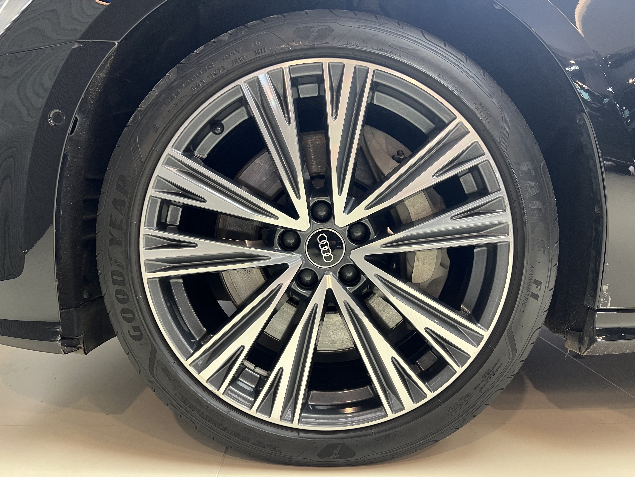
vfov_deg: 53.1
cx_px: 318
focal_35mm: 26
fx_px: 477
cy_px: 238
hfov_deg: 67.3
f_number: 1.5
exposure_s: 1/50
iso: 125
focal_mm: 5.7
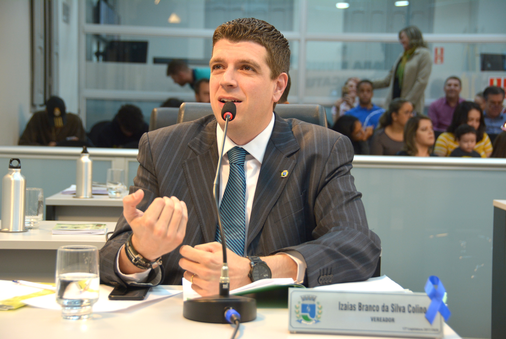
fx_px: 1160
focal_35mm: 82
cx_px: 253
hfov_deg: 24.6
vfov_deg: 16.6
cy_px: 170
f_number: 4.8
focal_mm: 55
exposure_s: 1/60
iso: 500
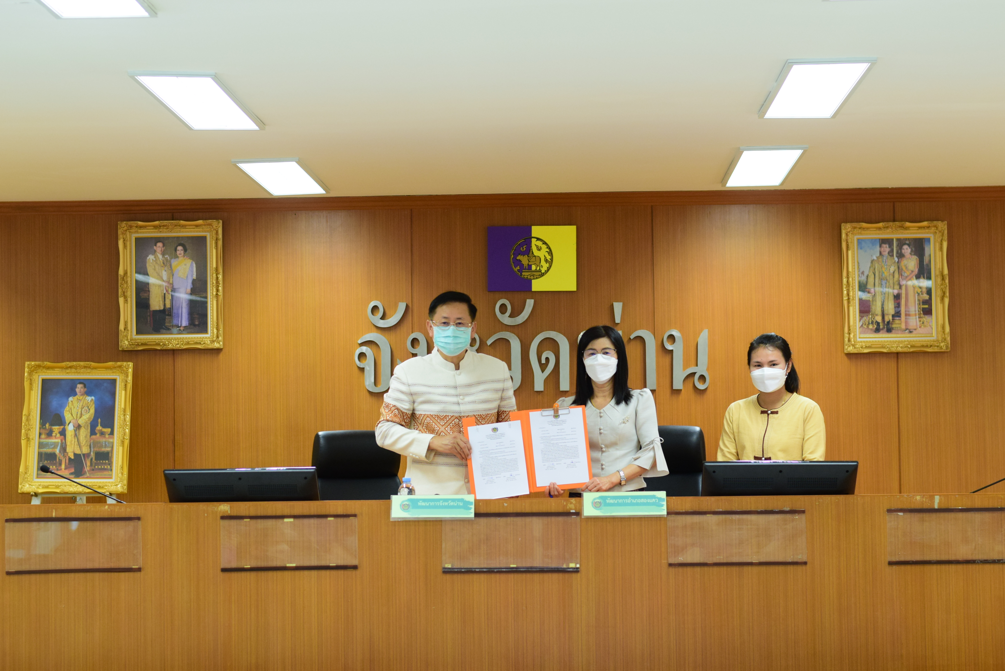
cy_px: 336
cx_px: 502
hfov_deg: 27.0
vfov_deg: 18.2
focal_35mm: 75
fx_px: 2094
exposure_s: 1/200
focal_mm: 50
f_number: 3.2
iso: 1000
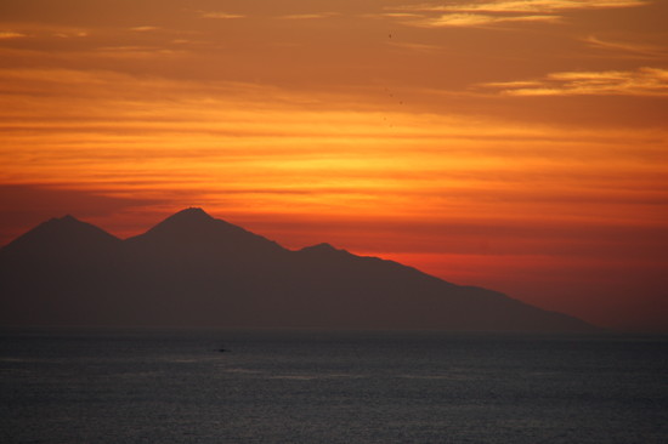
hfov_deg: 5.5
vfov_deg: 3.7
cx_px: 334
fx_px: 6954
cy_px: 222
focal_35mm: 375
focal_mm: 250
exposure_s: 1/250
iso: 200
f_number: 6.3
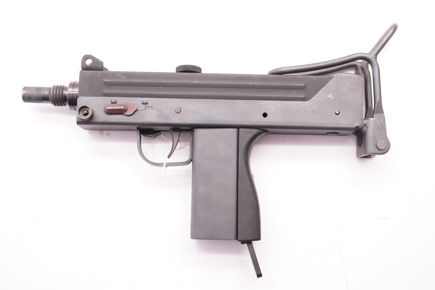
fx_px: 544
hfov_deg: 43.6
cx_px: 218
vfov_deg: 29.9
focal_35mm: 45
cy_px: 145
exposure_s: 1/125
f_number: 5.6
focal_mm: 30
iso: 1000
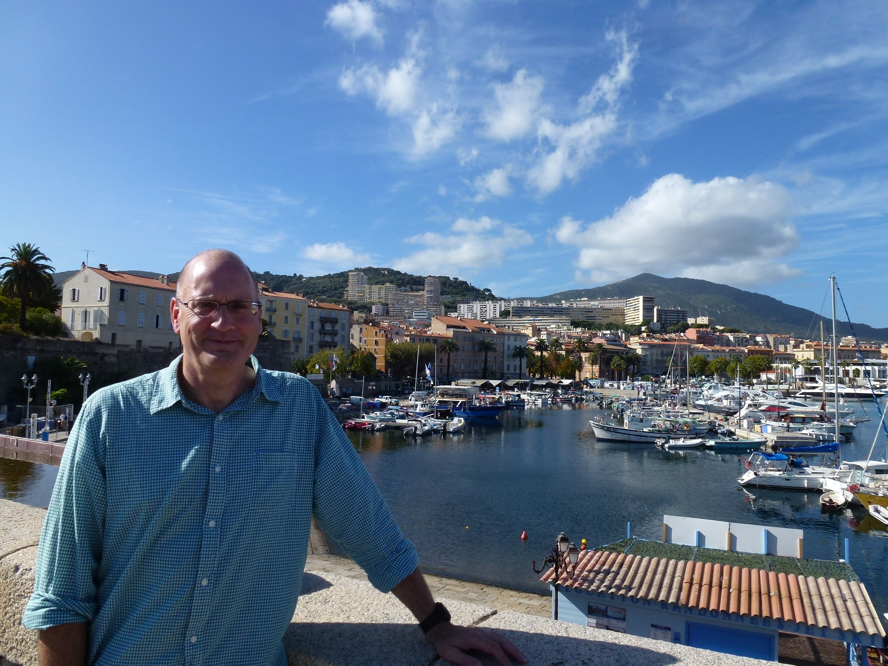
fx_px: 616
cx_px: 444
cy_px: 333
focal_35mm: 24
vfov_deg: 56.8
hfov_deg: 71.6
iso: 100
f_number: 4
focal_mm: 4.3
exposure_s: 1/1000
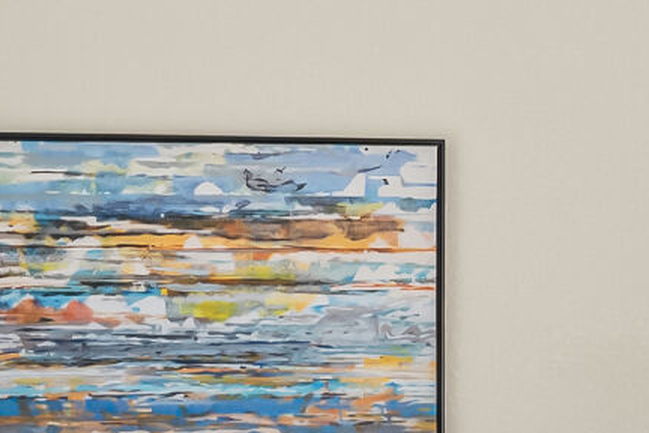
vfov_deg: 12.2
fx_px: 2001
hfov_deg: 18.3
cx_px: 494
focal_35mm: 111
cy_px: 413
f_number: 8
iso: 2500
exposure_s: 1/15
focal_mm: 16
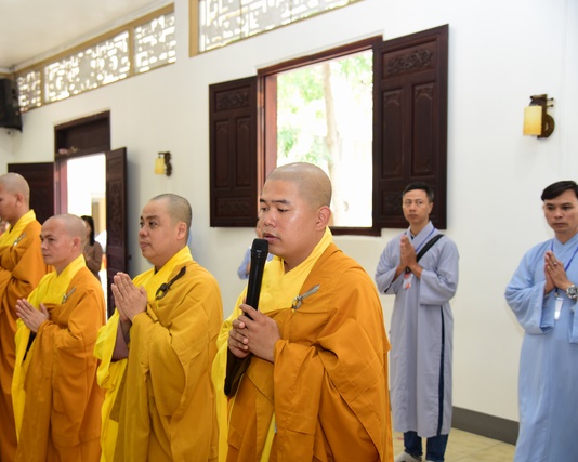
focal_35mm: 40
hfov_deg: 45.6
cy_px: 232
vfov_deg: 37.3
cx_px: 239
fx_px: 684
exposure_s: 1/40
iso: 800
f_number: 4
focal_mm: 35
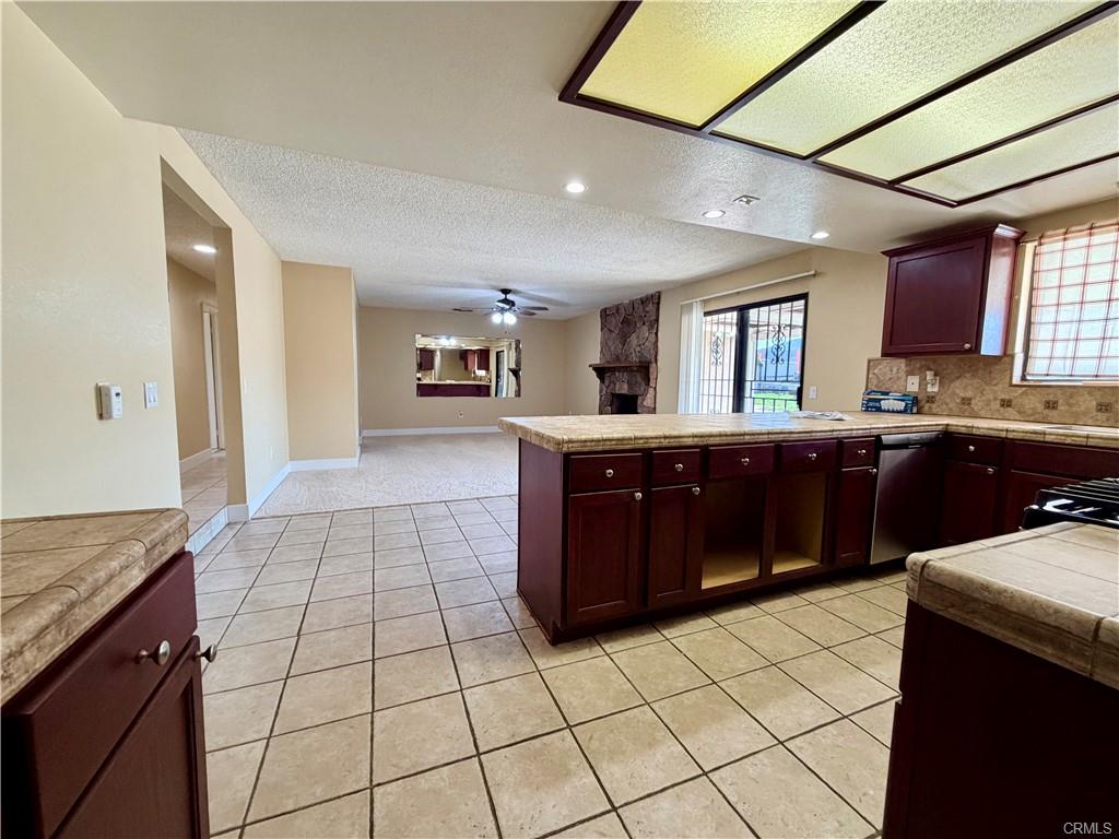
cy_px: 420
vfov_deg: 85.7
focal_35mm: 14
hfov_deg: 102.1
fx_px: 453
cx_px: 560
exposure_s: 1/120
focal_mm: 2.22
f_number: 2.2
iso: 250
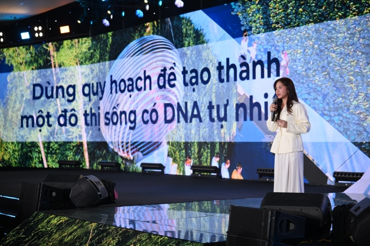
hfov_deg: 27.0
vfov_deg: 18.2
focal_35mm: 75
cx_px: 185
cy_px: 123
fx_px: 771
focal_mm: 75
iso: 500
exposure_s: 1/200
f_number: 2.8
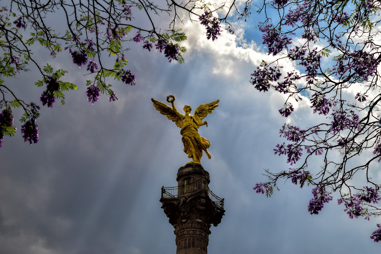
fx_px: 873
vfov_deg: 16.6
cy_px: 127
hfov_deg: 24.6
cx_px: 190
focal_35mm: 82
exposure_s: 1/400
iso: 100
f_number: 10
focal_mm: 55
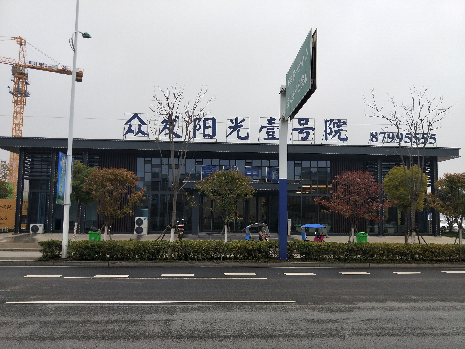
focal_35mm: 25
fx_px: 336
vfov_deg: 54.9
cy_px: 174
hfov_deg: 69.4
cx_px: 232
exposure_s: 1/454
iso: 33
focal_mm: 4.27
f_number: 1.7
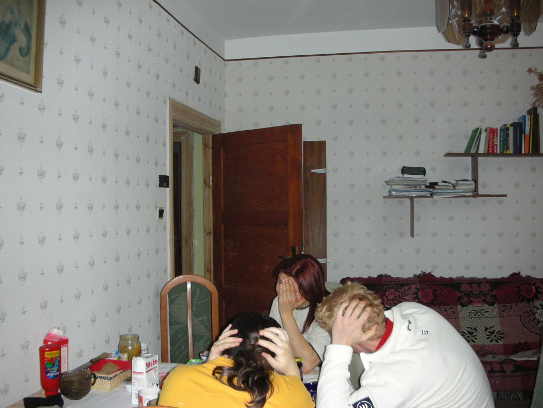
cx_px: 272
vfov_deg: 40.7
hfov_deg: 52.6
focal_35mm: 35
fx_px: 549
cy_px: 204
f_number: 3
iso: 143
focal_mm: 5.8
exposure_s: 1/60.1
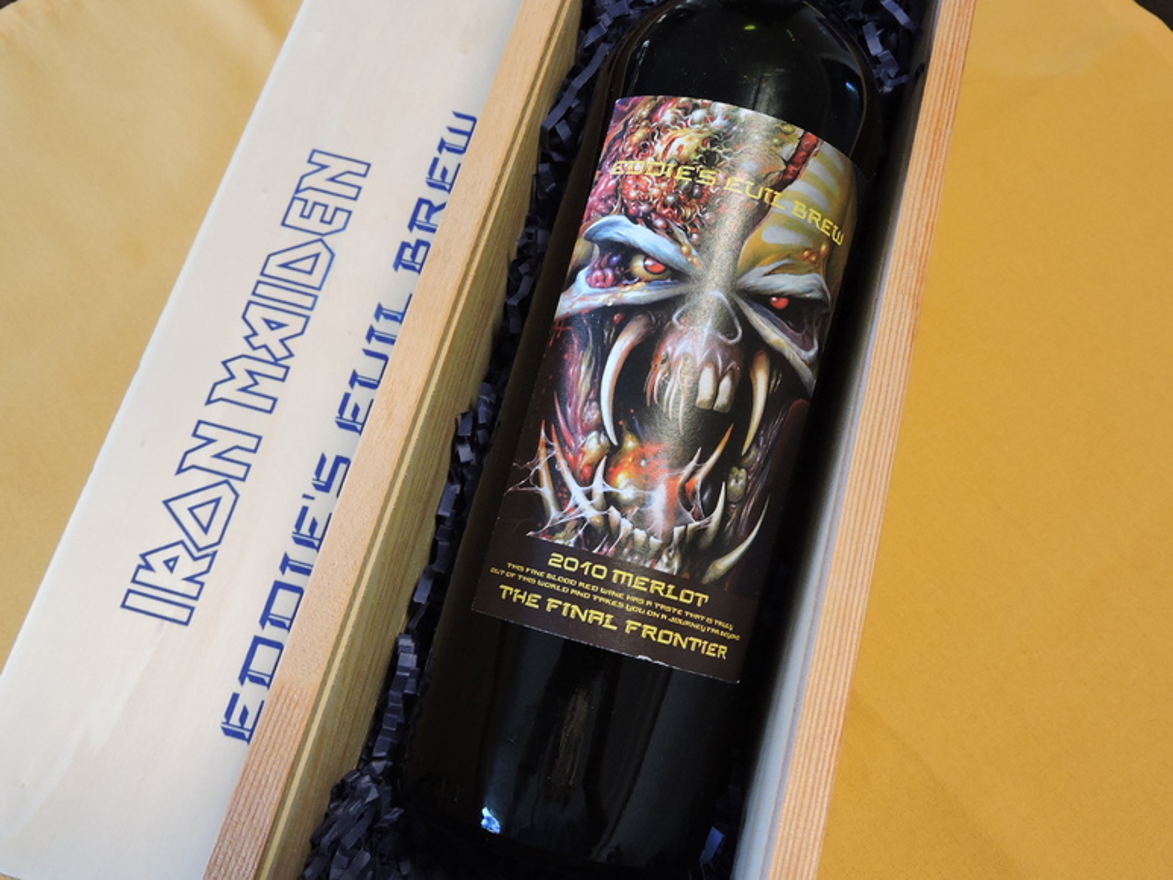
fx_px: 1186
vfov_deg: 40.7
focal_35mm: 35
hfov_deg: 52.6
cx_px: 586
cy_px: 440
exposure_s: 1/30
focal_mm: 6.3
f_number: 3.8
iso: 360
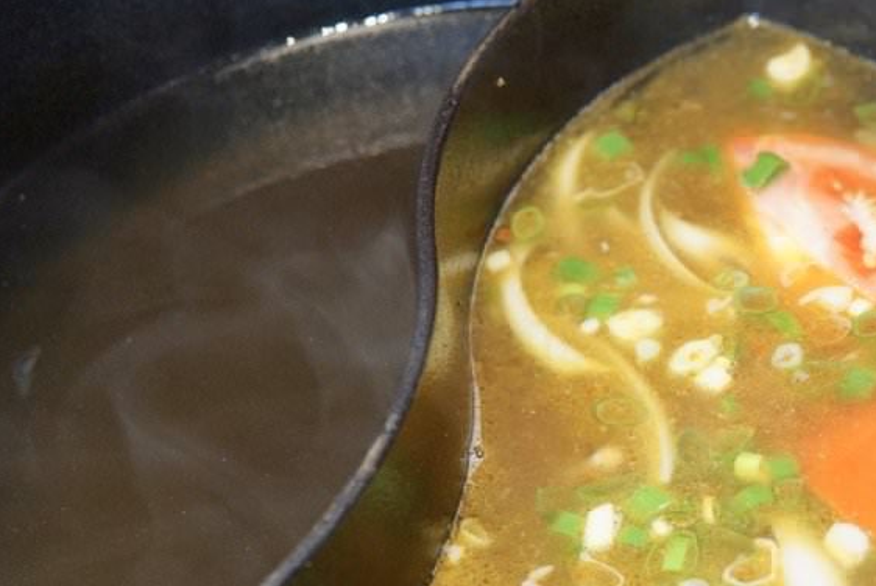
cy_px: 458
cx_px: 715
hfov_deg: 24.9
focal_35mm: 80
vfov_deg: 17.0
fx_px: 1949
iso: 1000
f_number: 4
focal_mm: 30
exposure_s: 1/60
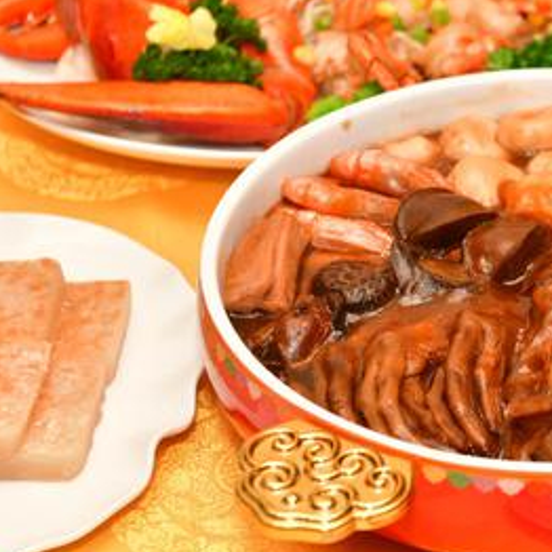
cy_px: 206
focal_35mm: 125
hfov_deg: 13.7
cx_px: 573
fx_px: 2255
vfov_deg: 13.9
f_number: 5.6
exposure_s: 1/100
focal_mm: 70
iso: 400
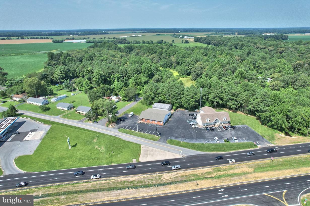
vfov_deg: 57.2
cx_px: 155
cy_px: 103
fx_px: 189
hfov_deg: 78.6
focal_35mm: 22
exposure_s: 1/3200
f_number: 2.8
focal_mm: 8.38
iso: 200
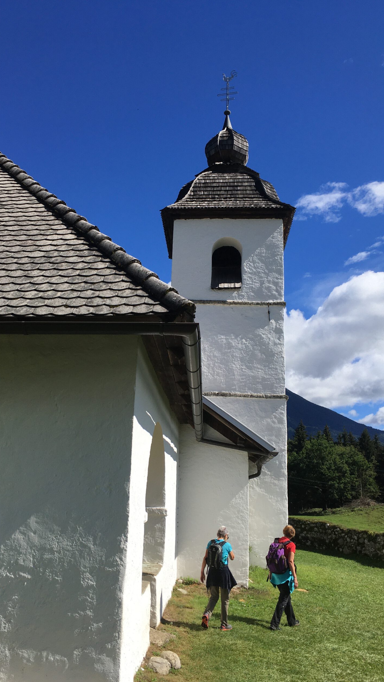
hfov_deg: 36.6
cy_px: 343
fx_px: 579
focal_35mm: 32
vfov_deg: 61.0
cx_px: 161
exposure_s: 1/1789
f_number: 2.2
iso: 25
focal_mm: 4.15
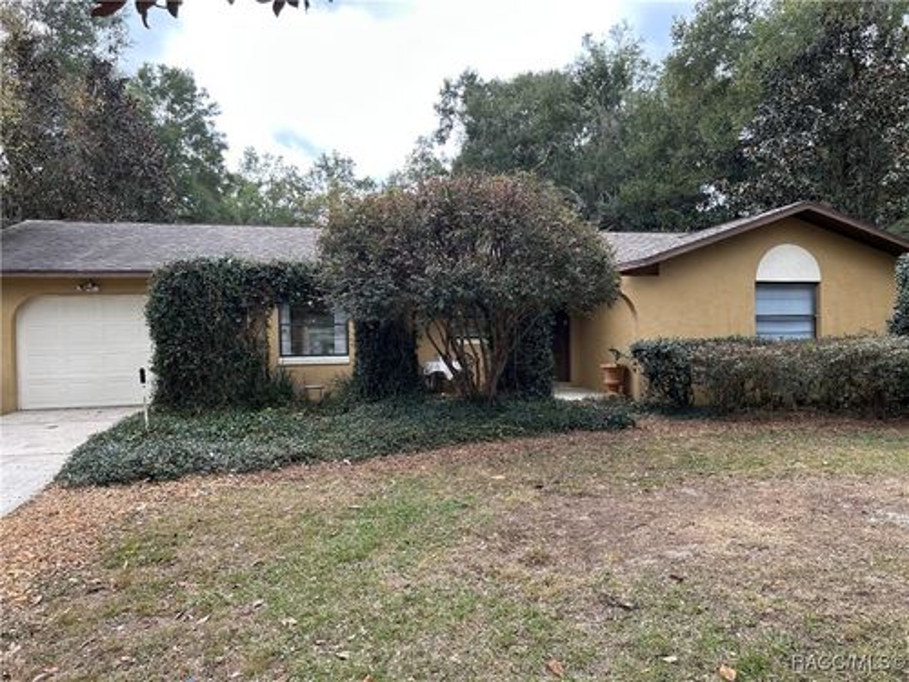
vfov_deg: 53.1
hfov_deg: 67.3
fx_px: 683
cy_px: 341
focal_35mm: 26
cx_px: 454
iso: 50
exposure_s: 1/700
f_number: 1.5
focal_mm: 5.7
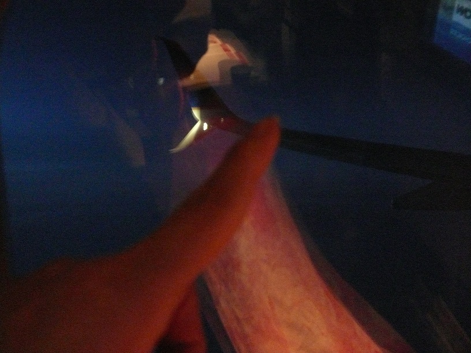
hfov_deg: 49.0
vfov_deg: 37.7
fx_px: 517
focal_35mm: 38
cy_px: 176
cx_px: 236
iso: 800
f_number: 2.8
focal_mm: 7.9
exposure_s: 1/8
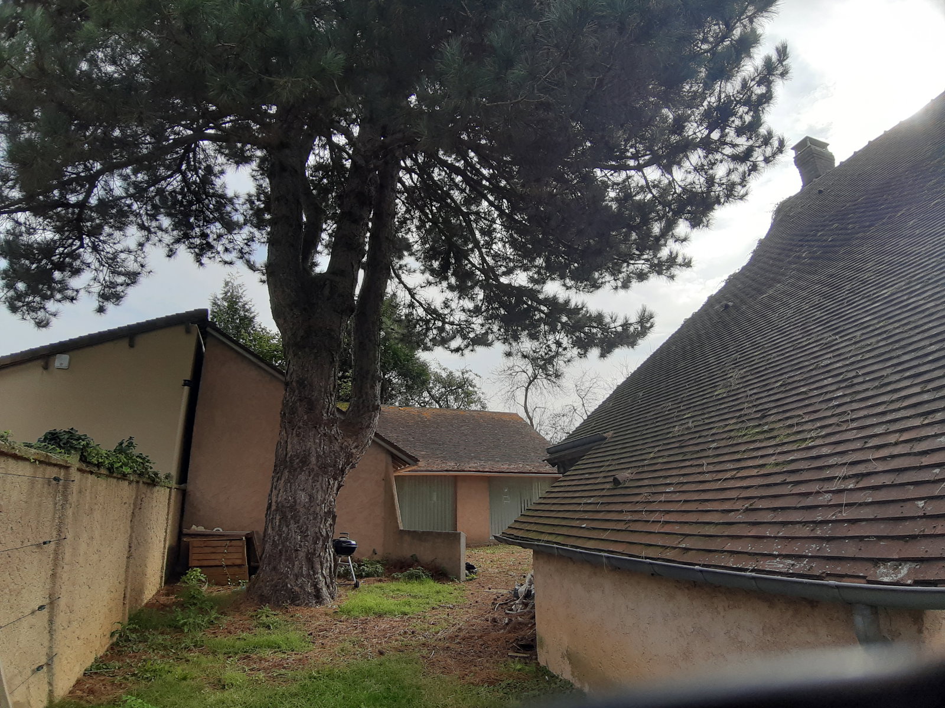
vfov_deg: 71.6
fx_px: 491
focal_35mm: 18
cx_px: 472
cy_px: 354
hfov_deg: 87.8
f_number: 2.4
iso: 40
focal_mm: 1.87
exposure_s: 1/609
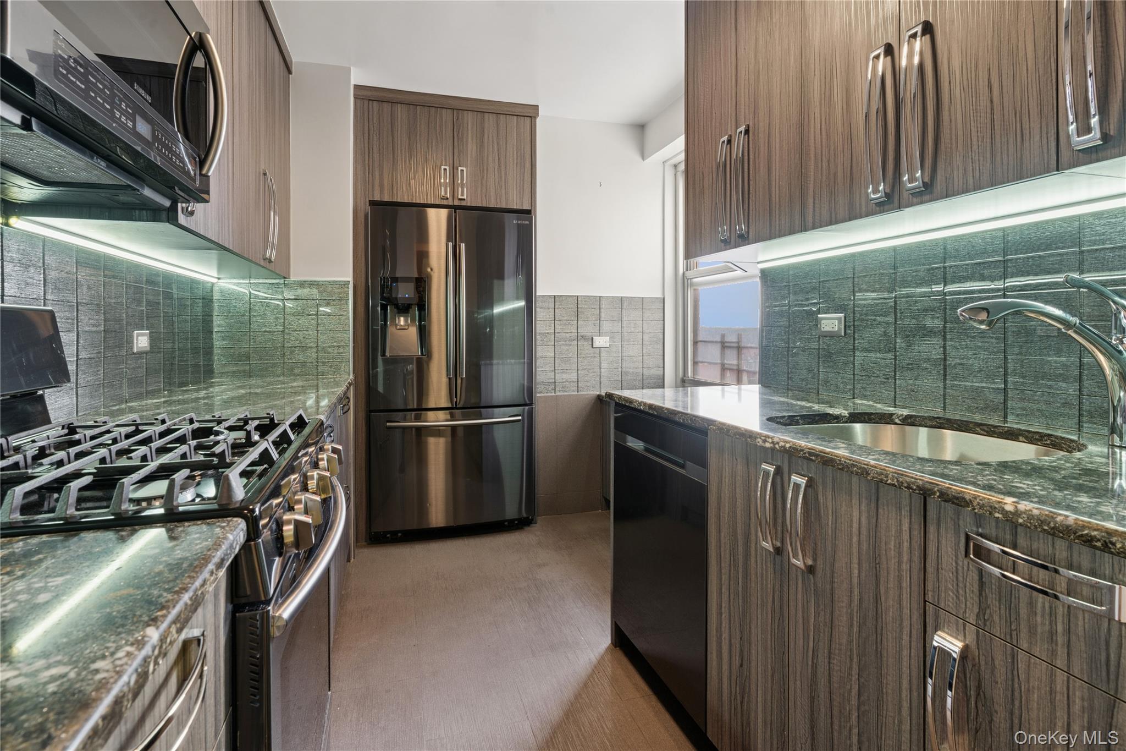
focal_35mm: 17
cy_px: 376
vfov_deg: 70.4
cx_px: 563
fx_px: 532
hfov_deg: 93.3
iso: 200
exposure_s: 1/2.5
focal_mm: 17
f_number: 10
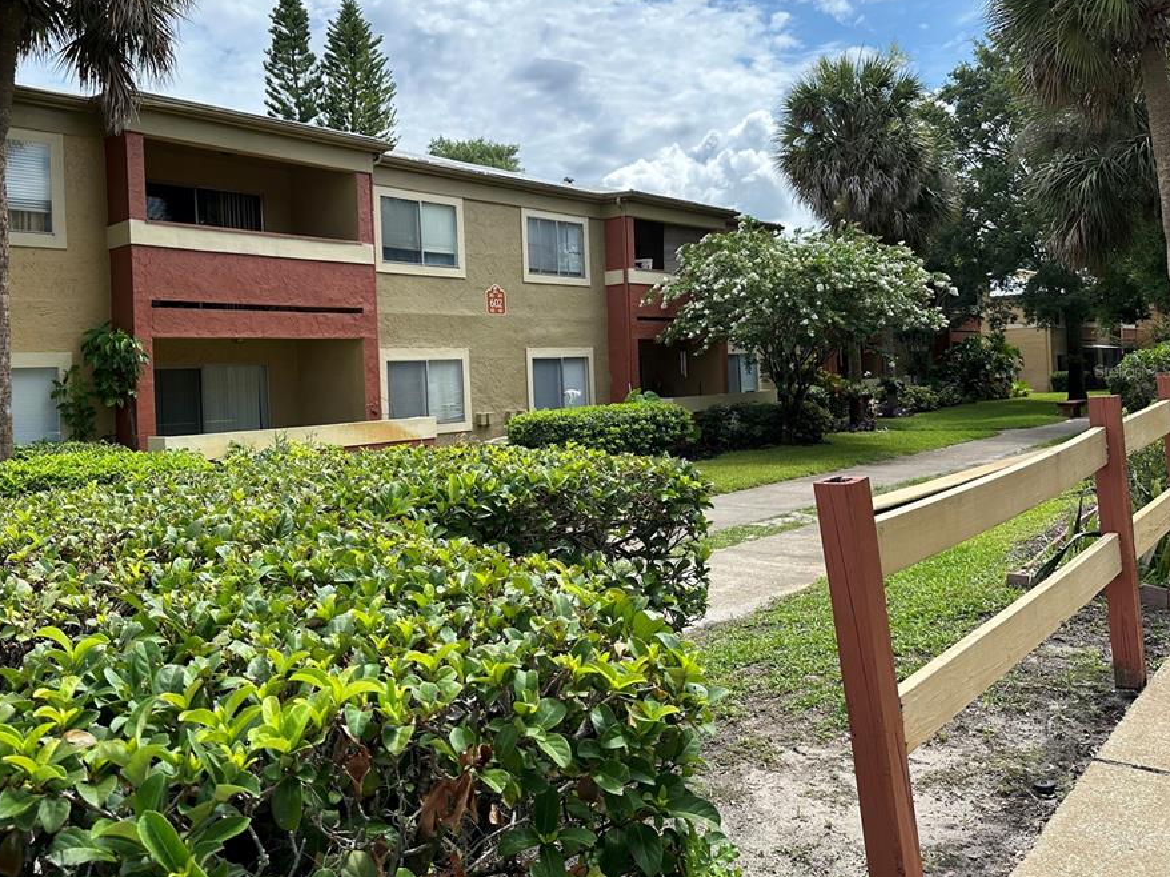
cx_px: 493
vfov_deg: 49.5
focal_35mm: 28
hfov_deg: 63.1
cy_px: 371
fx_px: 946
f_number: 1.78
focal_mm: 6.86
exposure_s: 1/3247
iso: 80
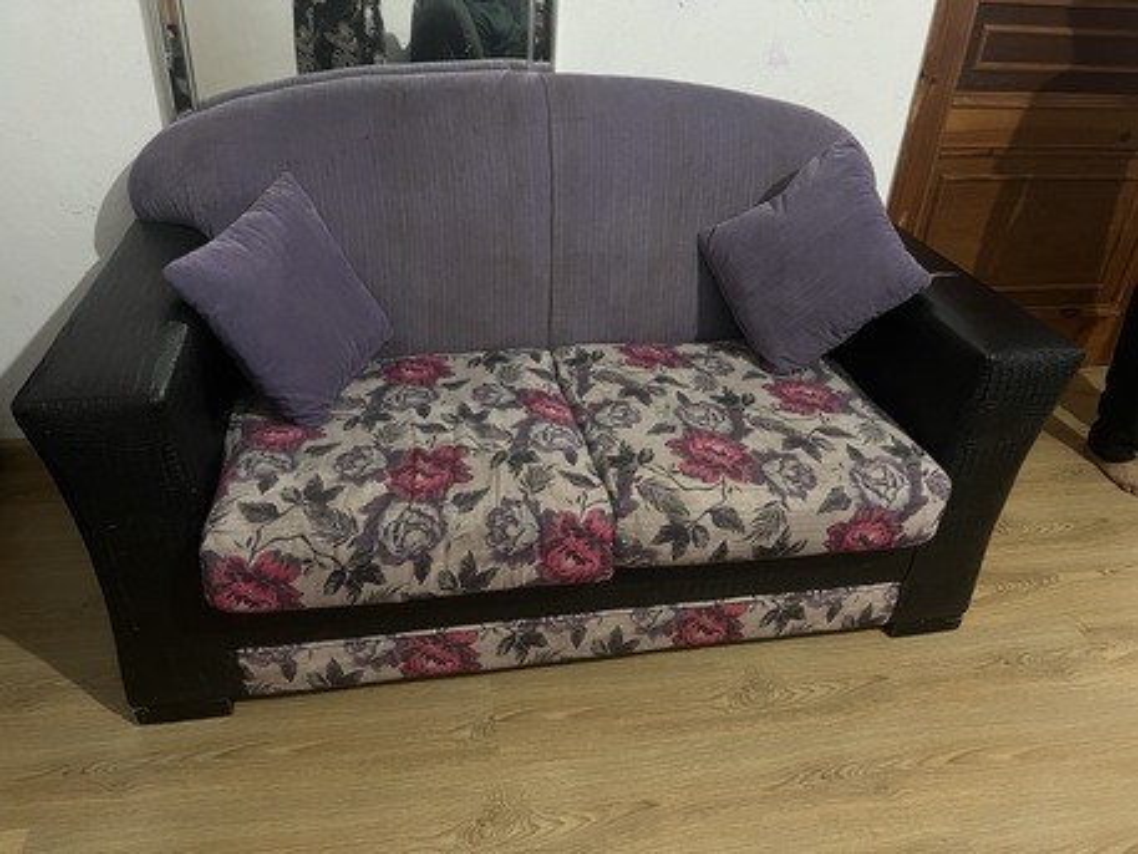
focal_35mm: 26
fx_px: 855
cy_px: 427
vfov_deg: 53.1
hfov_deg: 67.3
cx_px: 569
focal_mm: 5.7
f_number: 1.5
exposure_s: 1/30
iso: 640
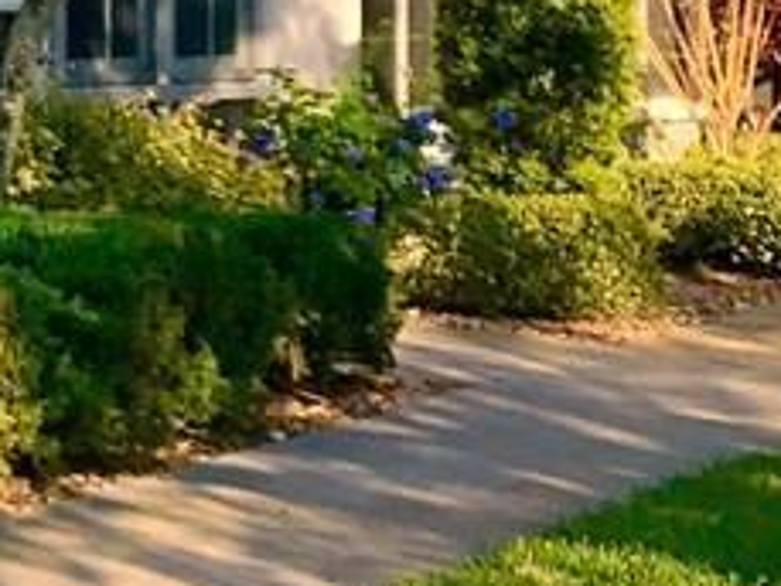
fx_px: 2822
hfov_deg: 13.0
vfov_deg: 11.7
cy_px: -72
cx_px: -934
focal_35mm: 125
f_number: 1.8
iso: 20
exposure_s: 1/3195
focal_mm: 3.99
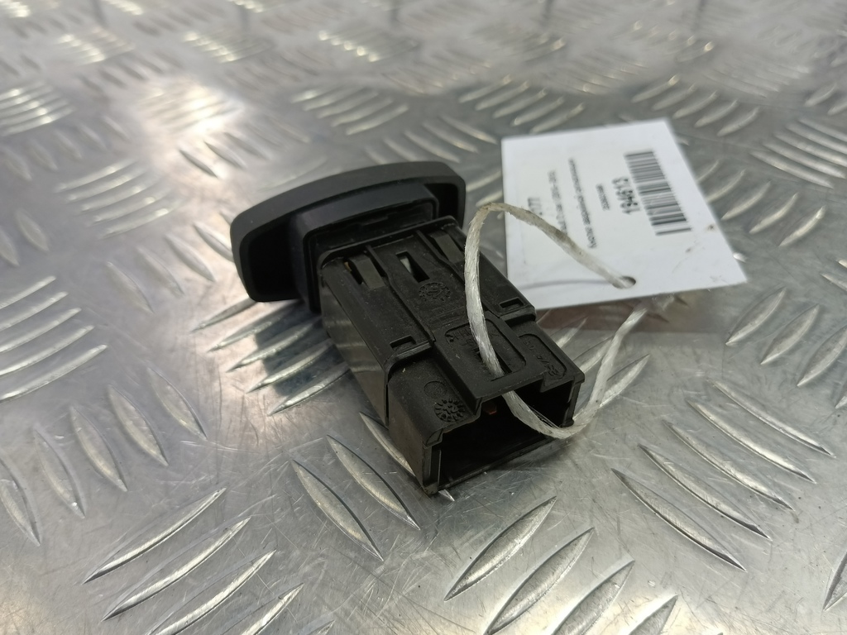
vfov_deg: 58.9
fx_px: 563
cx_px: 424
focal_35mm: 23
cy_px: 318
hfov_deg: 73.9
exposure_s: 1/50
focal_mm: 4.11
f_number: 1.6
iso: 117
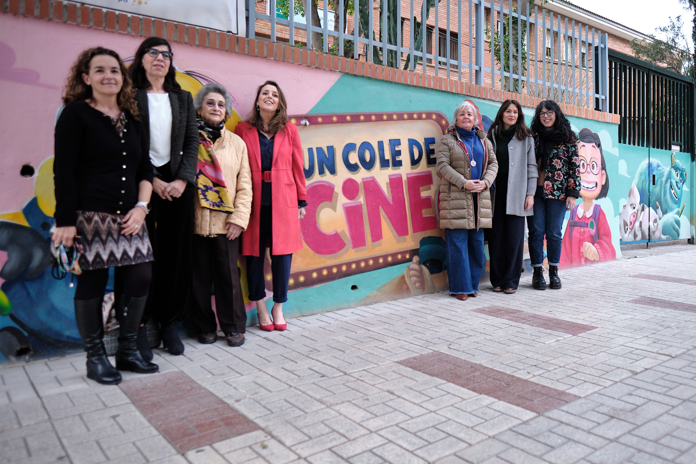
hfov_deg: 73.7
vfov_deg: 53.1
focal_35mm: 24
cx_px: 348
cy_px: 232
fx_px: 464
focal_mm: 16
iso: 200
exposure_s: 1/640
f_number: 1.8
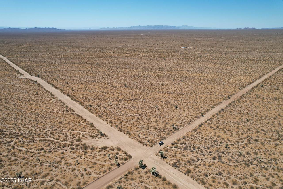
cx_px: 142
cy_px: 94
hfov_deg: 78.6
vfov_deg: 57.2
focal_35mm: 22
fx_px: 173
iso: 100
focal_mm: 8.38
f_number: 2.8
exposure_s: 1/2500
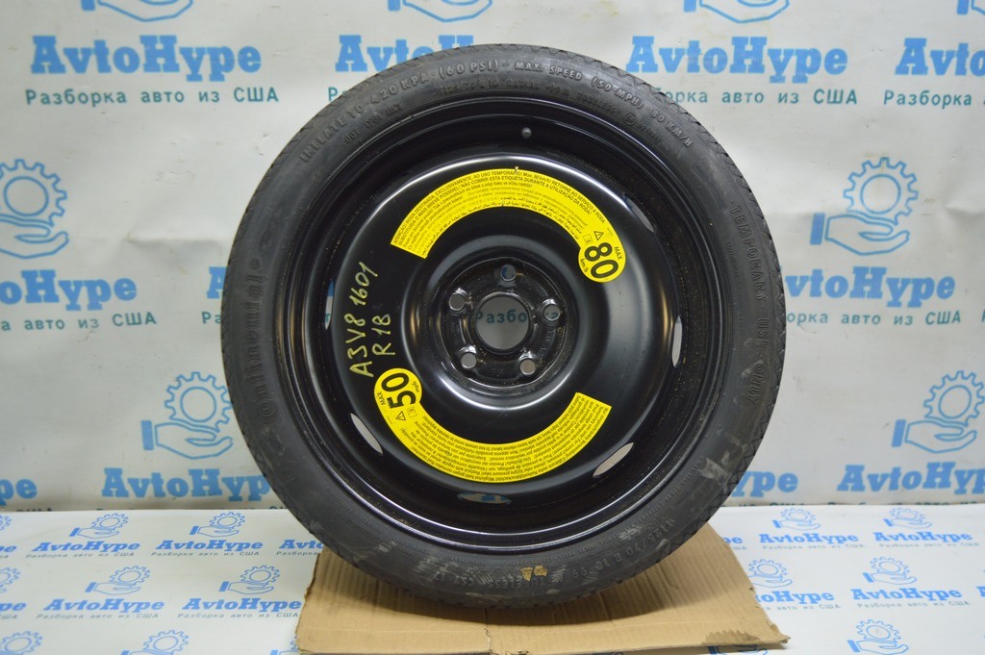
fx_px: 902
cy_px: 328
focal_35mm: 33
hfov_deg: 57.3
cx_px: 492
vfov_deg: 39.9
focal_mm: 22
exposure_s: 1/40
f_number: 3.8
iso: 400
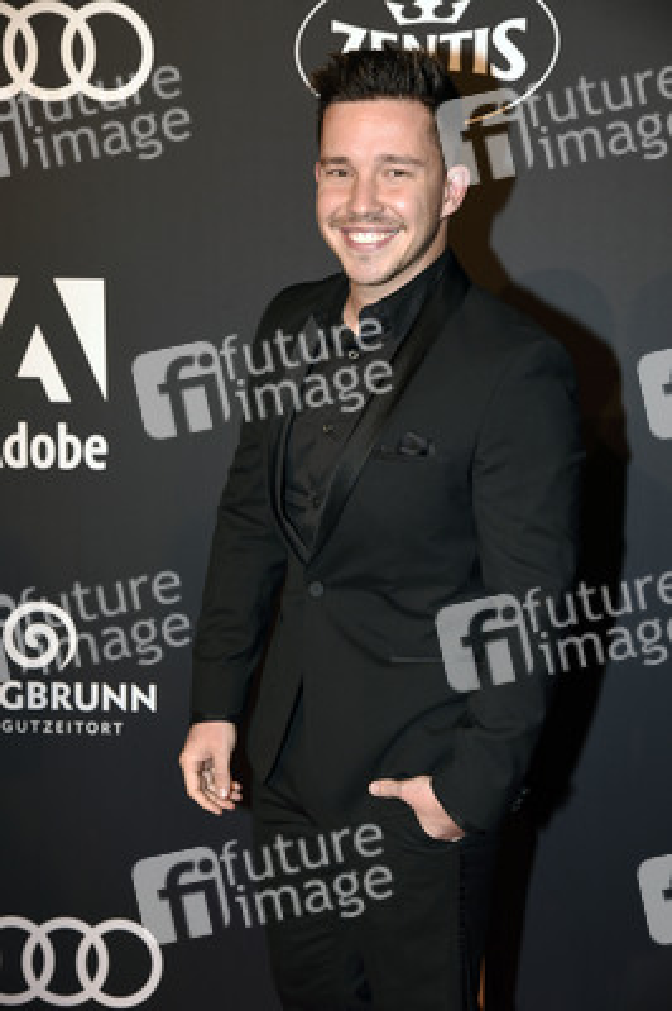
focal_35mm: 65
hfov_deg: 20.9
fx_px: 1823
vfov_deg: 31.0
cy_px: 506
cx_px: 336
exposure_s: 1/100
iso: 800
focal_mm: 65
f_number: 6.3
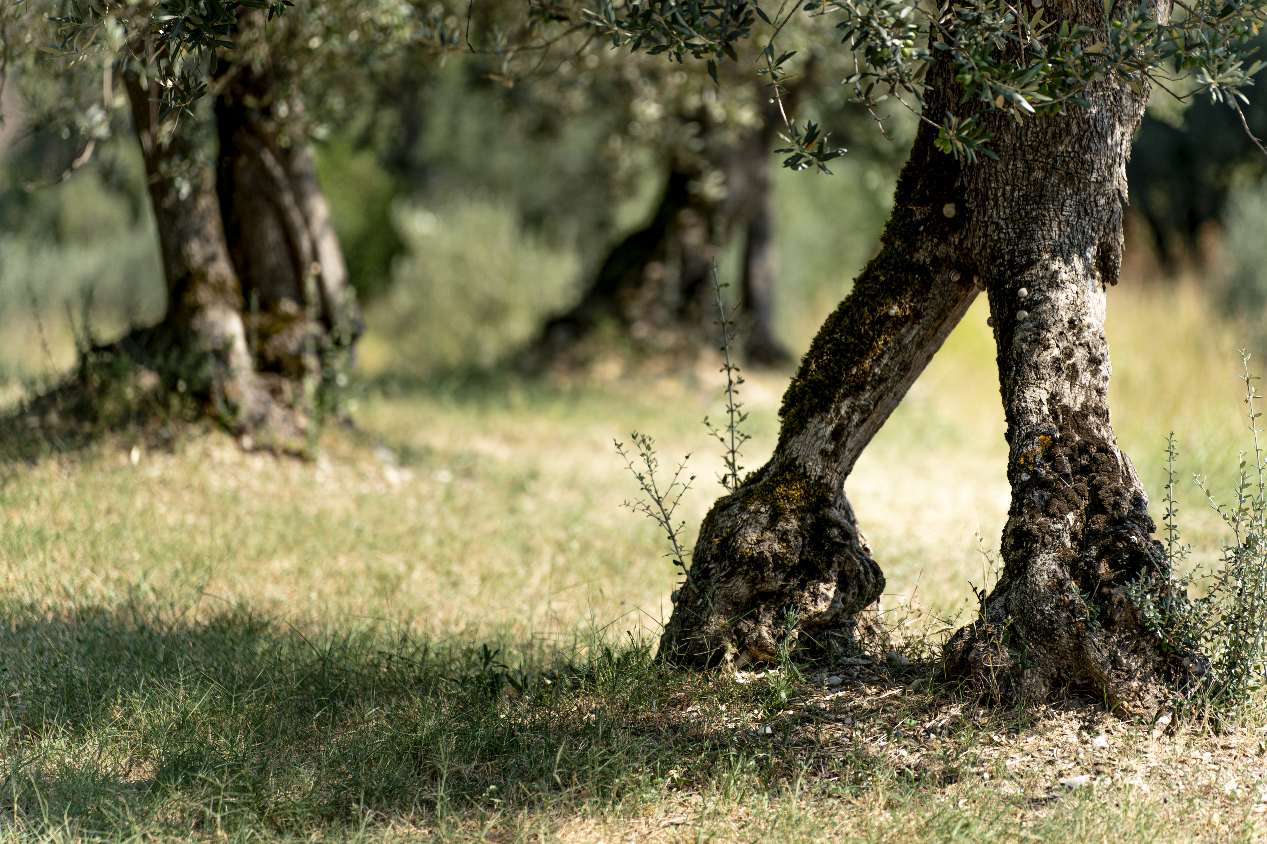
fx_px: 6053
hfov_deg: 11.9
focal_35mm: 172
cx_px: 686
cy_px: 377
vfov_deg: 8.0
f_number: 2.8
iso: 50
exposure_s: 1/1000
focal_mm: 150
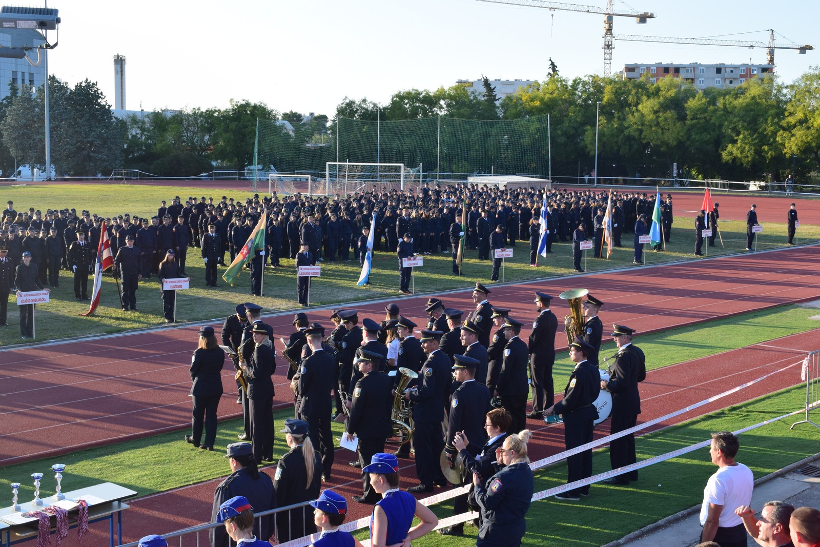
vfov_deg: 26.5
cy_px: 274
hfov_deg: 38.9
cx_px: 410
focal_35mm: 51
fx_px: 1162
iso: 400
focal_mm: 34
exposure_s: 1/200
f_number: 10
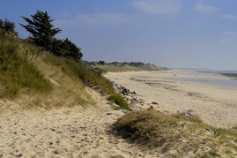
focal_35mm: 73
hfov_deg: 27.3
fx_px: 479
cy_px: 75
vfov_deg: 18.7
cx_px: 185
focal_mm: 31
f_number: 13
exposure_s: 1/160
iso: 100
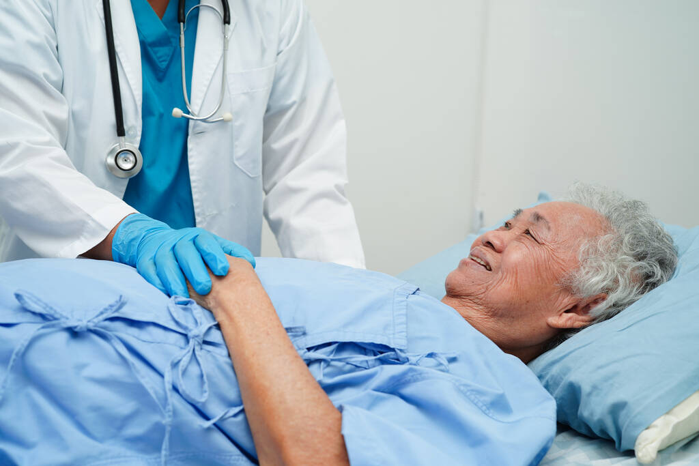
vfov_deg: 27.0
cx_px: 350
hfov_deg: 39.6
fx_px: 971
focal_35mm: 50
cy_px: 233
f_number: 3.5
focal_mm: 50
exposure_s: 1/60
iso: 100
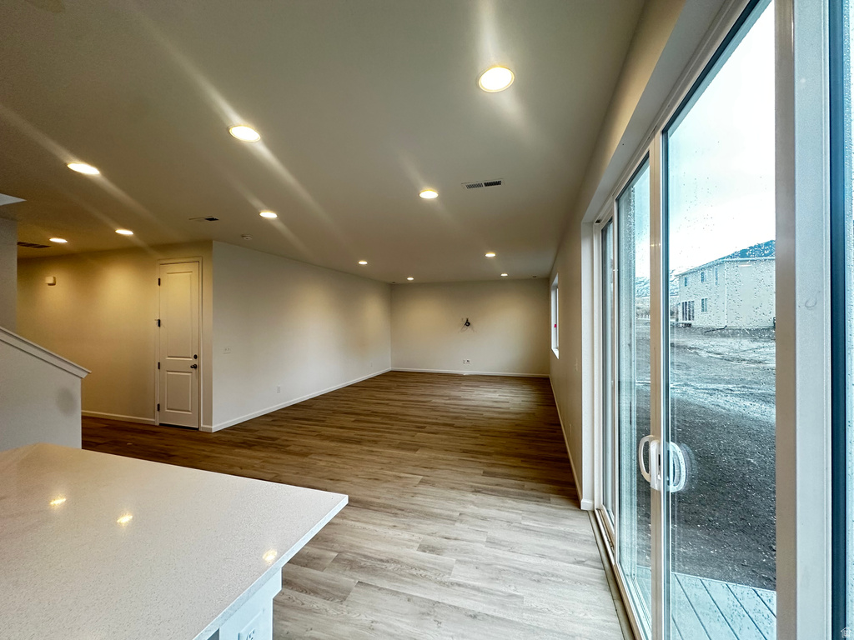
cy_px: 320
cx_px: 427
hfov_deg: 102.1
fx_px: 345
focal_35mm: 14
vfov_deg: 85.7
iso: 200
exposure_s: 1/60
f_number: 2.2
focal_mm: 2.22
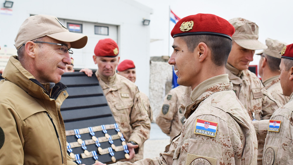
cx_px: 132
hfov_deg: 32.8
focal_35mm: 64
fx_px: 497
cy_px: 79
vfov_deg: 18.8
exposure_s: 1/125
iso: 100
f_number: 5.6
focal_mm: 34
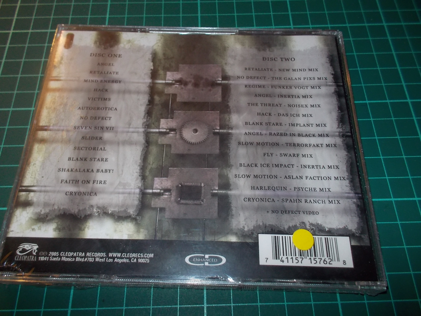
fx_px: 353
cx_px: 210
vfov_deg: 48.2
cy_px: 158
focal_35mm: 29
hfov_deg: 61.7
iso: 200
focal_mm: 4.1
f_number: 3.3
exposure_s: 1/30
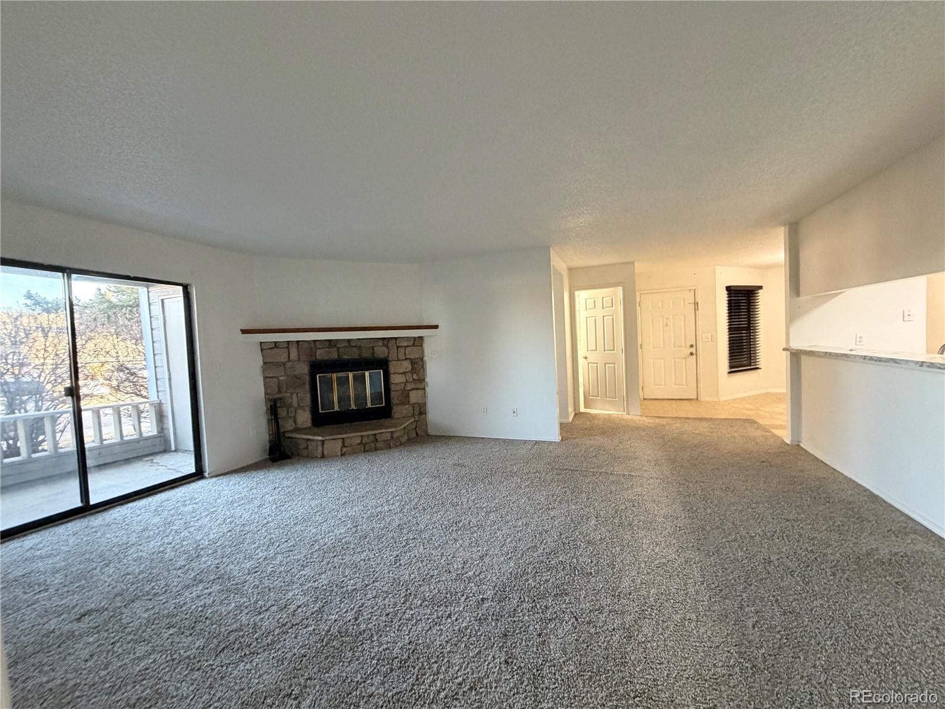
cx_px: 472
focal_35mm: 14
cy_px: 354
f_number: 2.2
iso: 500
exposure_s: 1/60
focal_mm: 2.22
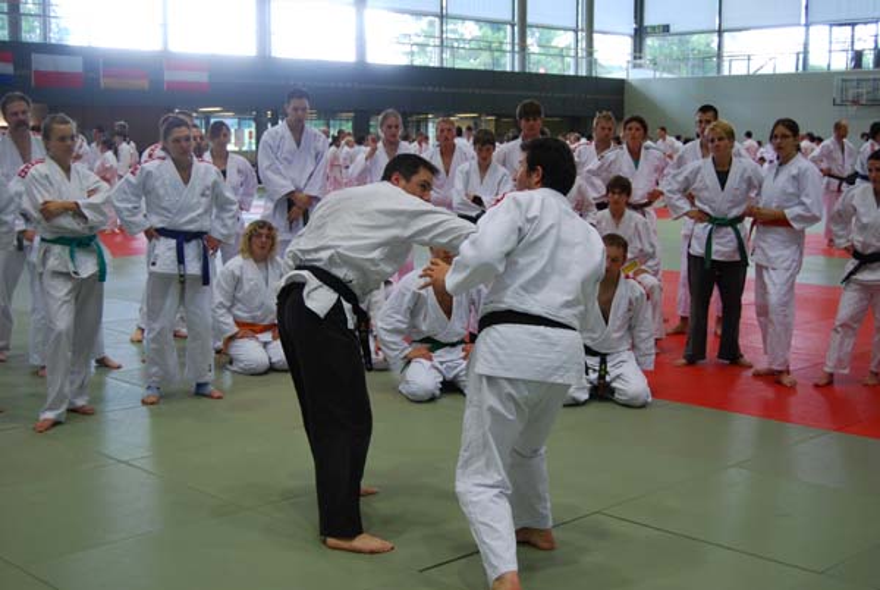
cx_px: 440
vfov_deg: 28.2
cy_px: 295
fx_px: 1175
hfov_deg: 41.1
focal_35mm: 48
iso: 250
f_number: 4.5
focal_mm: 32
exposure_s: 1/30
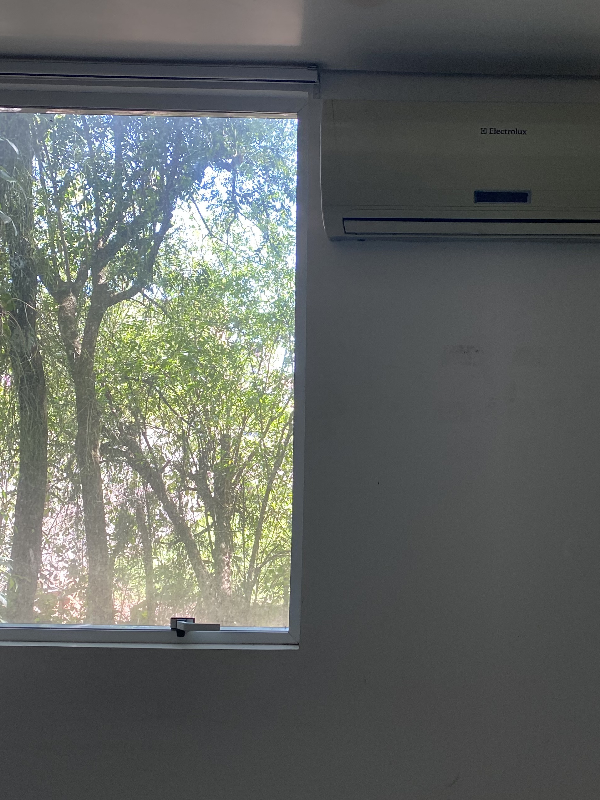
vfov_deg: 45.7
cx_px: 422
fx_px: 947
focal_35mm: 41
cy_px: 452
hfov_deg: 34.6
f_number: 1.8
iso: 125
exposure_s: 1/110
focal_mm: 4.25
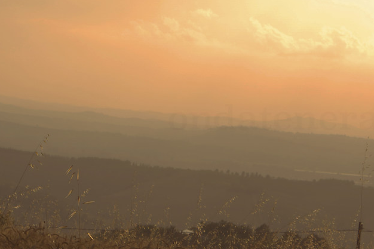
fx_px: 1433
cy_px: 113
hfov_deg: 14.8
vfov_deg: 9.9
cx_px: 134
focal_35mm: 138
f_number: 7.1
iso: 100
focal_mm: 24
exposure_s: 1/400
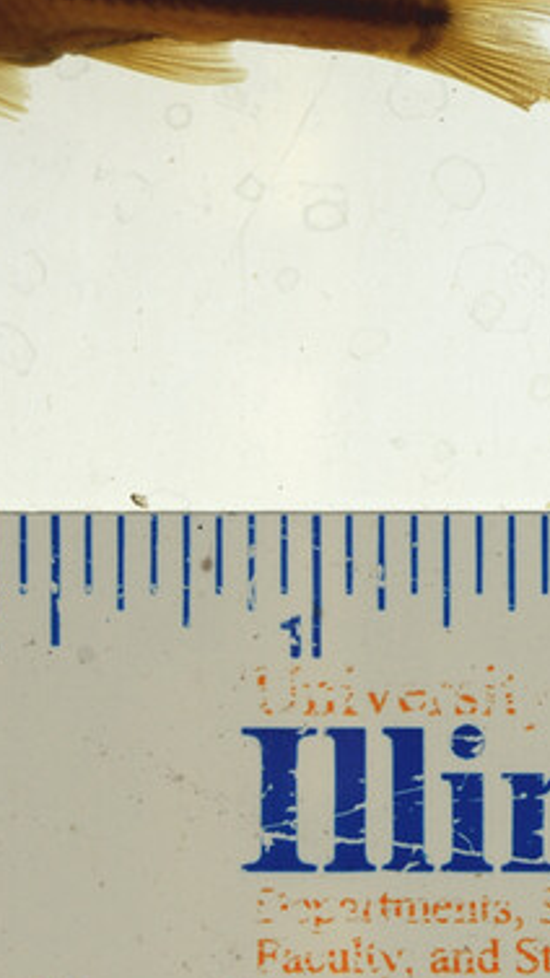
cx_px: 859
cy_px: 250
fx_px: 5187
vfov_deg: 10.8
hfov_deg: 6.0
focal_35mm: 200
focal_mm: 60
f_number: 10
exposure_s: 1/200
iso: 100
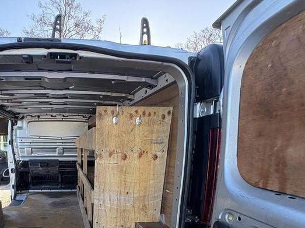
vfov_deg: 52.0
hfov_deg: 67.0
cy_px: 192
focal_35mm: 24
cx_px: 76
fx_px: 211
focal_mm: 2.22
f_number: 2.2
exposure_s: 1/136
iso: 80
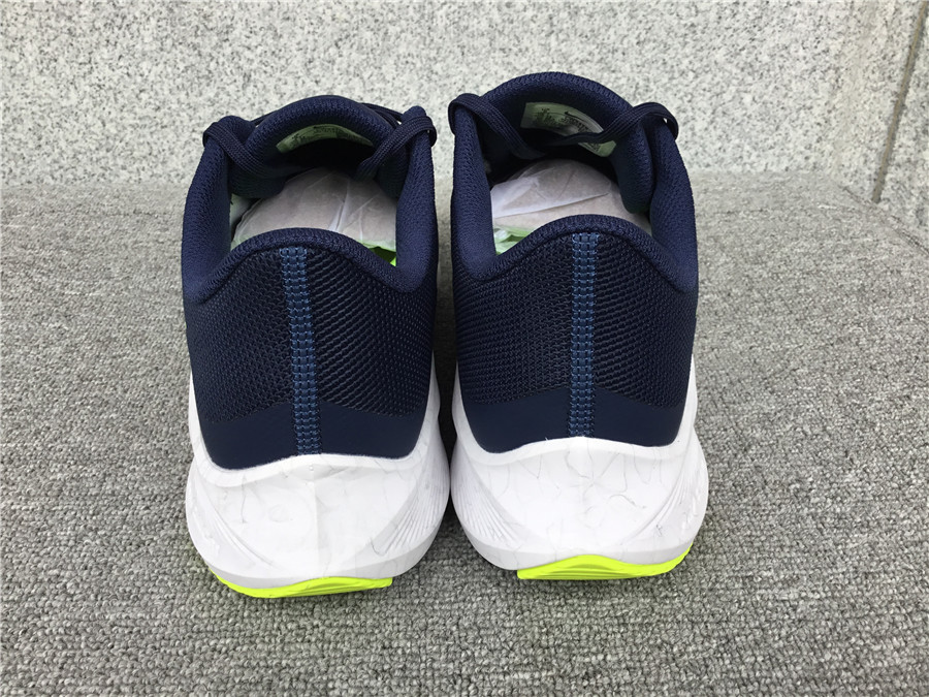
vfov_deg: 45.4
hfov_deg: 58.4
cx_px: 464
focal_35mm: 31
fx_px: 832
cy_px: 348
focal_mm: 3.3
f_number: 2.4
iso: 25
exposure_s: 1/100
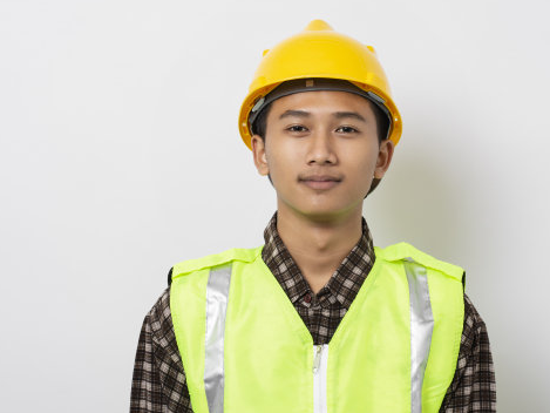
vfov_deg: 15.7
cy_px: 223
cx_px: 322
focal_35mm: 94
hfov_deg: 20.8
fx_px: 1494
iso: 100
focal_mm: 50
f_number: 9
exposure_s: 1/160
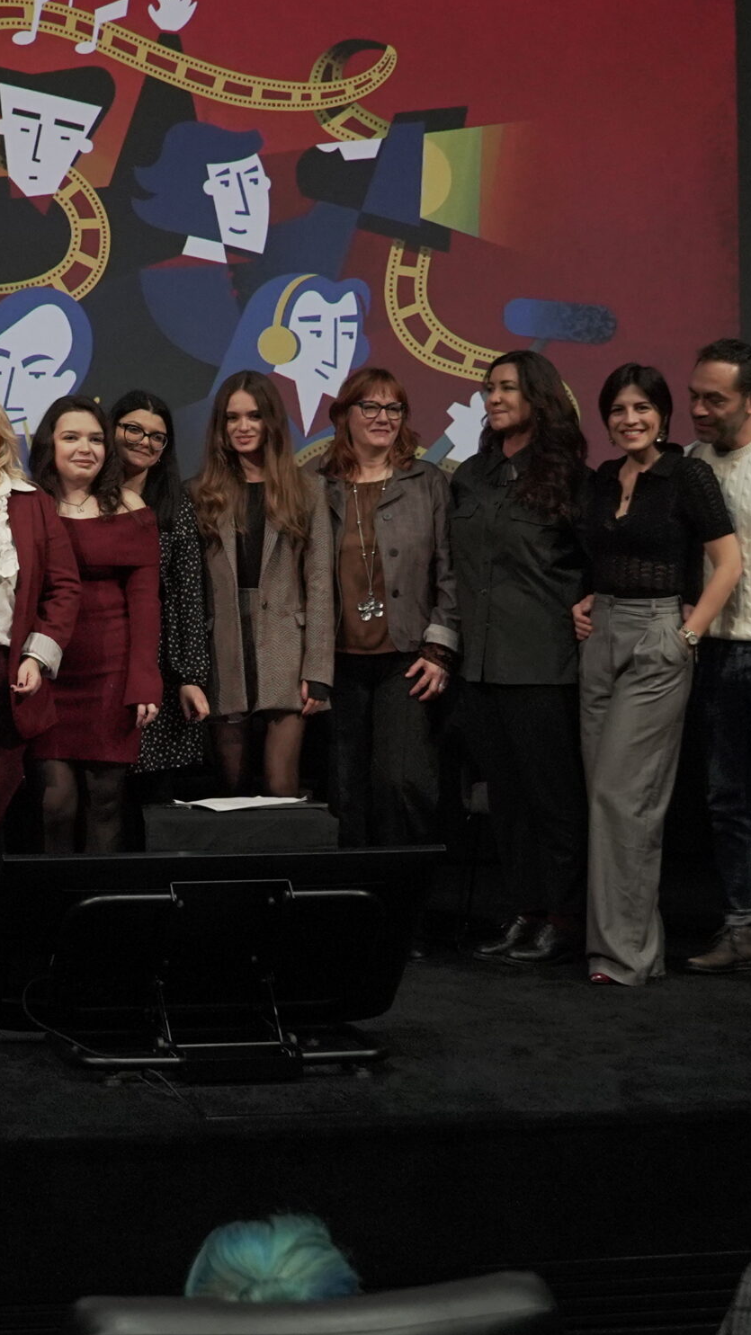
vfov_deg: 32.3
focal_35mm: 65
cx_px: -17
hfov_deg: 18.0
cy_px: 586
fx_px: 2302
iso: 4000
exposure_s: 1/400
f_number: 4
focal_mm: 24
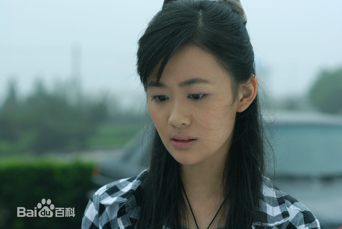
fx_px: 1213
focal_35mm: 128
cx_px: 171
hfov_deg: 16.1
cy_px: 114
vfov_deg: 10.8
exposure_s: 1/125
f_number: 5
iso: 100
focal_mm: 85
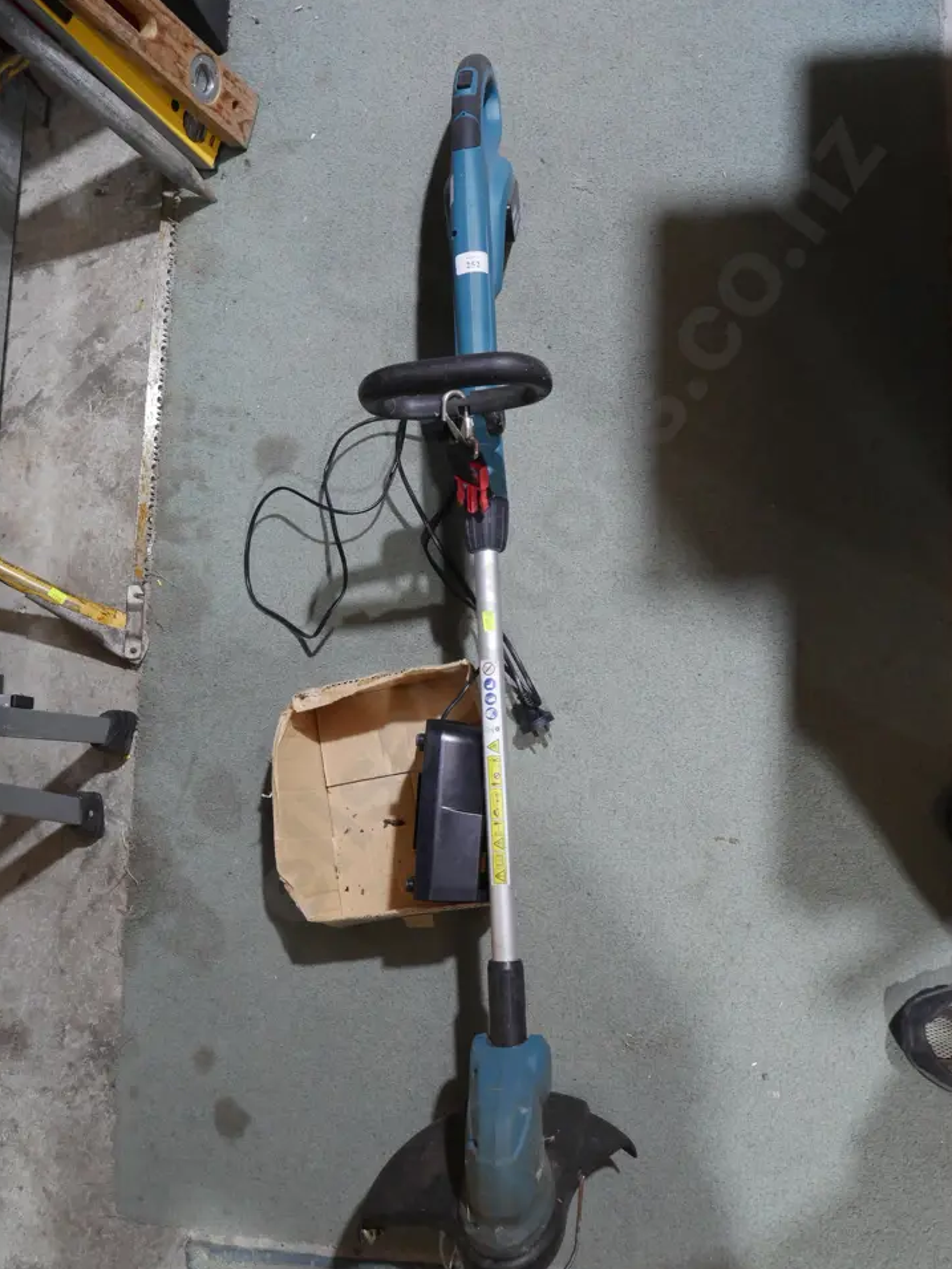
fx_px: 1100
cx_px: 454
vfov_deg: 59.9
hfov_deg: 46.8
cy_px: 677
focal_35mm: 30
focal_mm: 14
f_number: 5.6
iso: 1250
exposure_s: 1/60
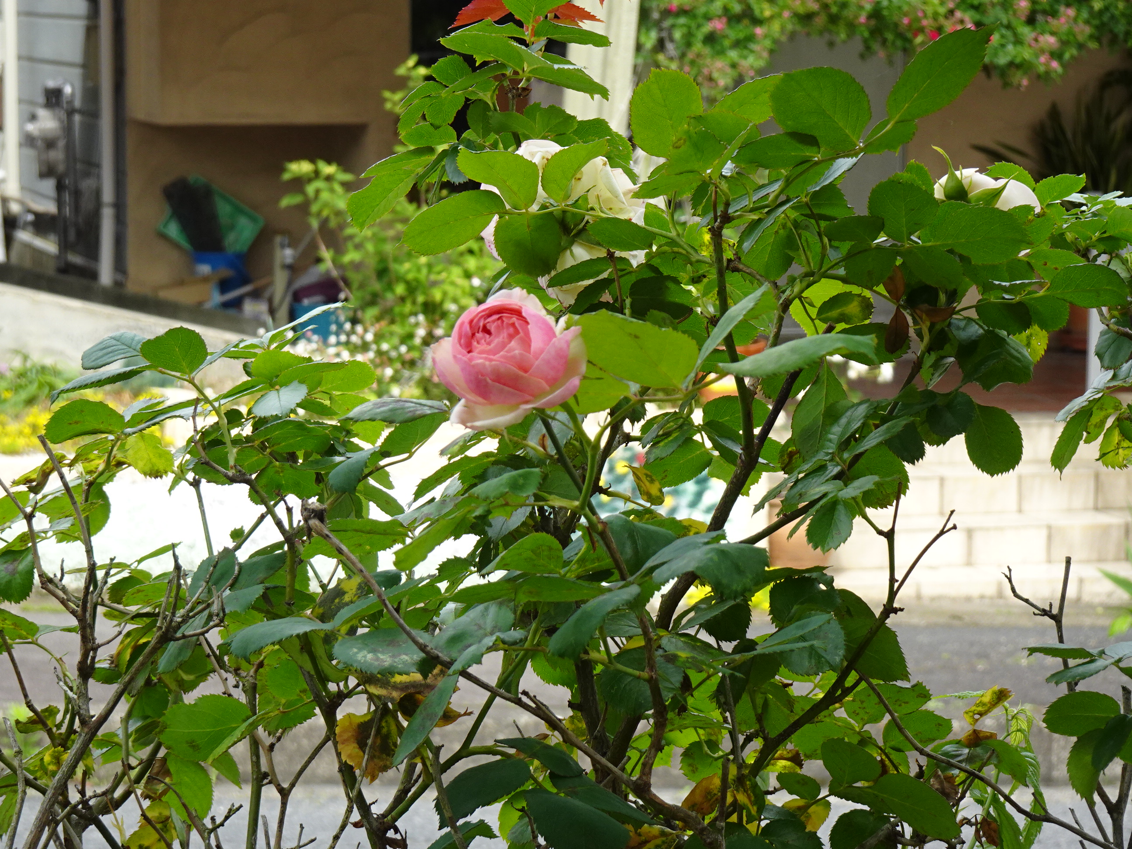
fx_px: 4251
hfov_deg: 15.2
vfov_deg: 11.4
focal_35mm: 130
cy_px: 424
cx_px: 566
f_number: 5.6
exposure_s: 1/160
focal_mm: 20.59
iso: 125
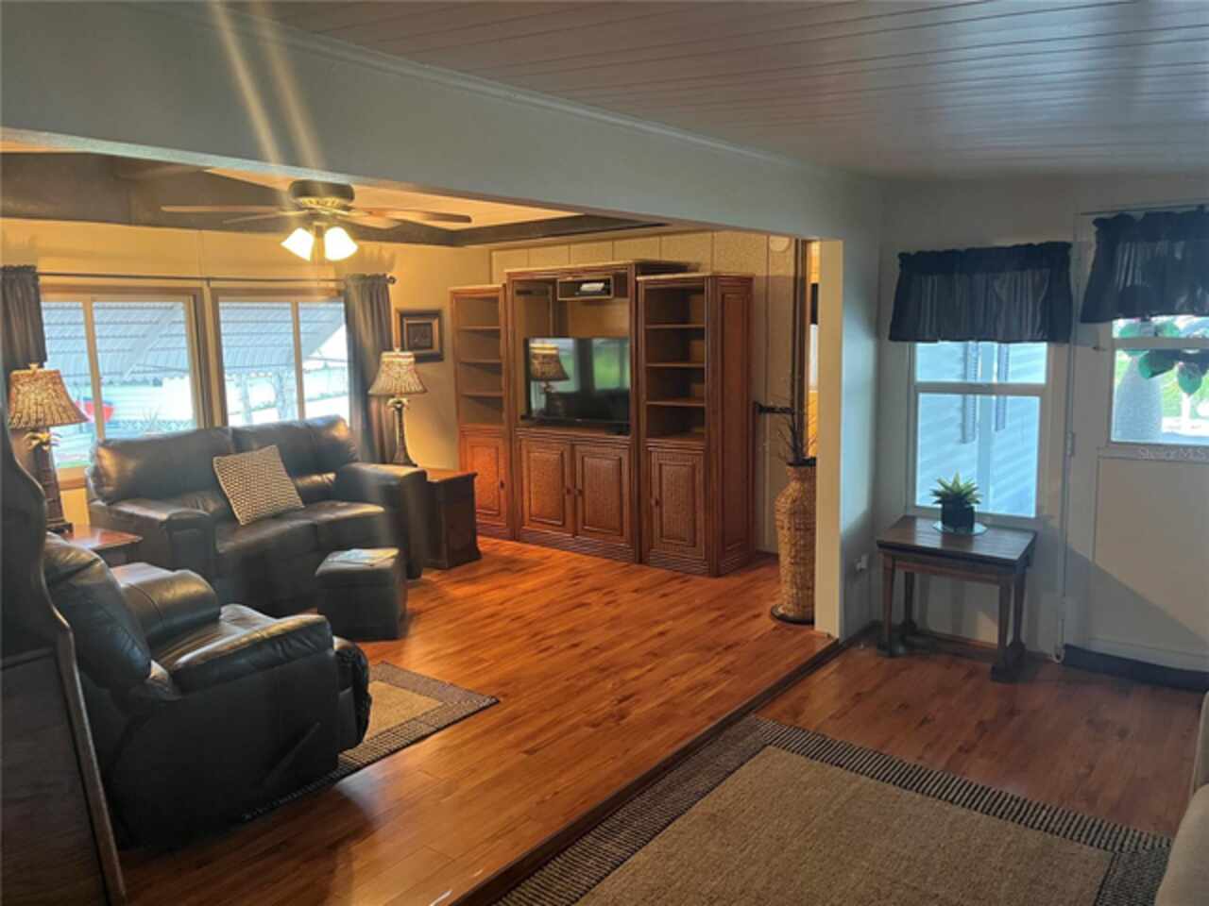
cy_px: 453
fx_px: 908
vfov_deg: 53.1
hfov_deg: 67.3
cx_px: 604
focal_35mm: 26
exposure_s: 1/40
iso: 500
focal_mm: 5.1
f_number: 1.6
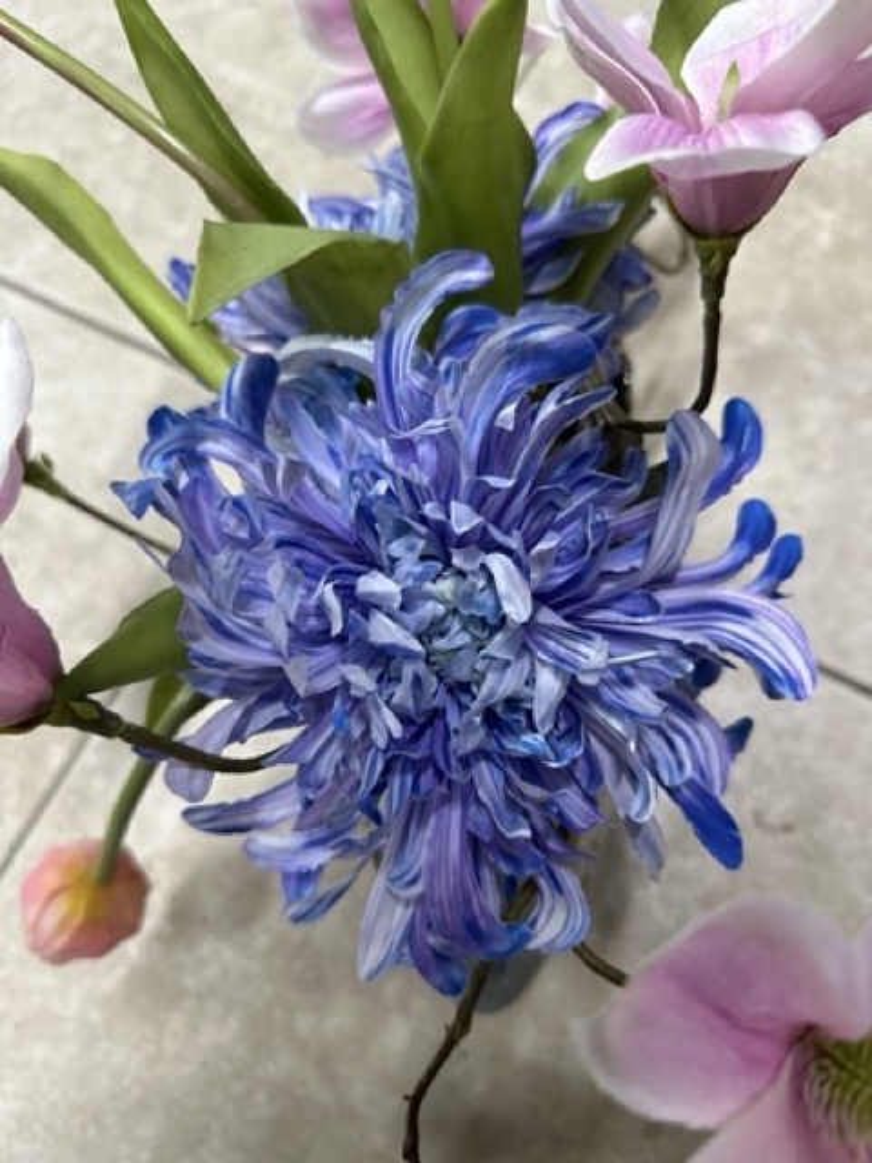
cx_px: 436
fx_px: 806
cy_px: 582
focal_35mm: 24
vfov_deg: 71.6
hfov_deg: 56.8
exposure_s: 1/50
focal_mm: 6.86
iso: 500
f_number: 1.78
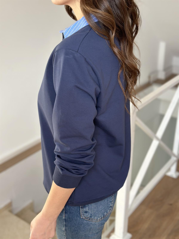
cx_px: 90
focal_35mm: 48
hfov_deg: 30.3
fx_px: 331
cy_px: 120
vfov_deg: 39.7
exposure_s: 1/172
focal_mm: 6.86
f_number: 1.78
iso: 100
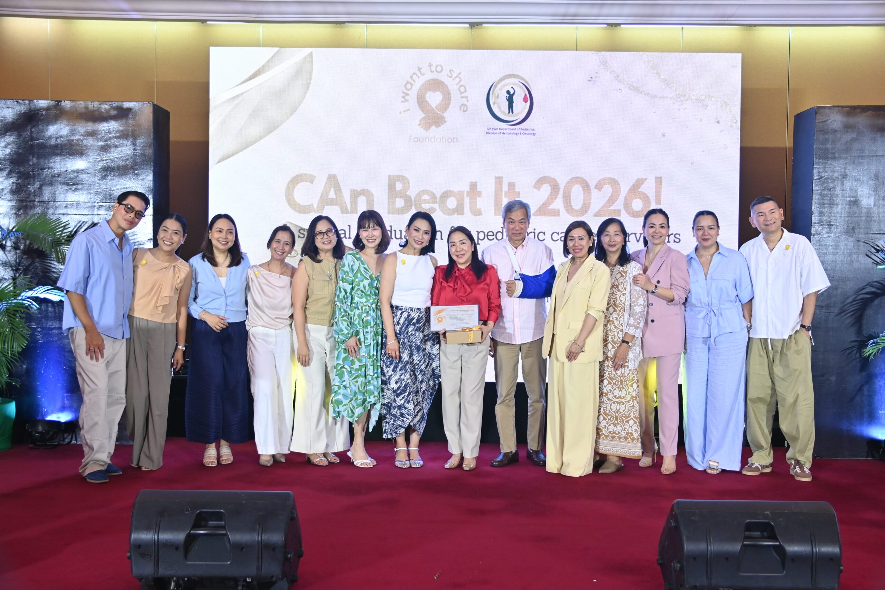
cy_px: 295
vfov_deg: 34.2
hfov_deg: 49.6
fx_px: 959
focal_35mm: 39
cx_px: 442
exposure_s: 1/160
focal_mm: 26
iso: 800
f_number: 4
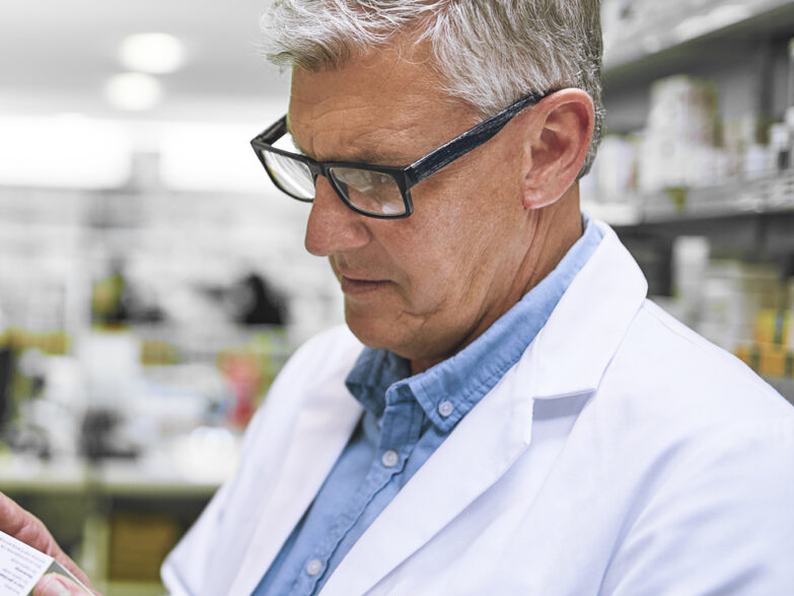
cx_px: 73
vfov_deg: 22.3
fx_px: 1515
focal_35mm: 66
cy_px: 327
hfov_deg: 28.2
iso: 200
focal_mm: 35
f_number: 1.8
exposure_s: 1/200
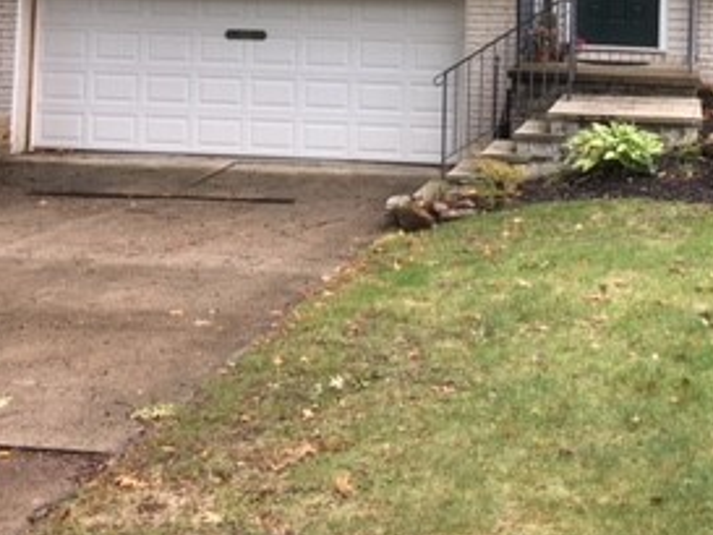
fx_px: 1401
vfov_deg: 20.6
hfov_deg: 28.3
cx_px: 494
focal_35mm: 68
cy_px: -55
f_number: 2.2
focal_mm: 4.15
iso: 25
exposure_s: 1/60
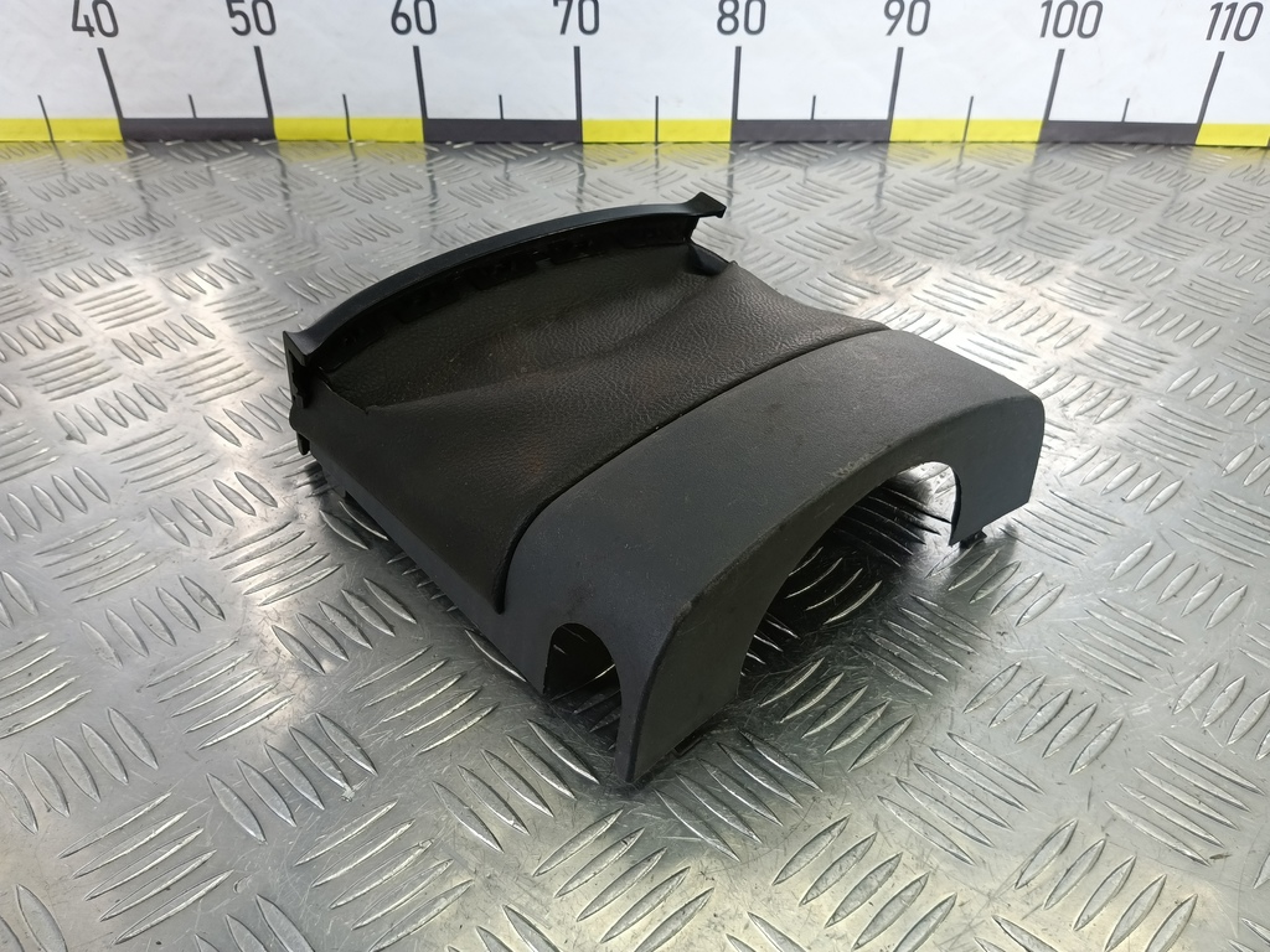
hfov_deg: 73.9
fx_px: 844
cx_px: 635
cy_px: 476
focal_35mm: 23
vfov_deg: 58.9
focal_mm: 4.11
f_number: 1.6
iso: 142
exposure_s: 1/100
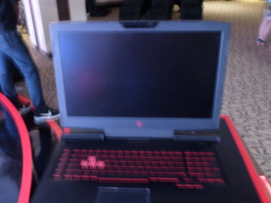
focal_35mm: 34
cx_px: 130
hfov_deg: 53.9
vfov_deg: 41.5
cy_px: 128
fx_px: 266
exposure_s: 1
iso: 160
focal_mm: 4.5
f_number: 2.5
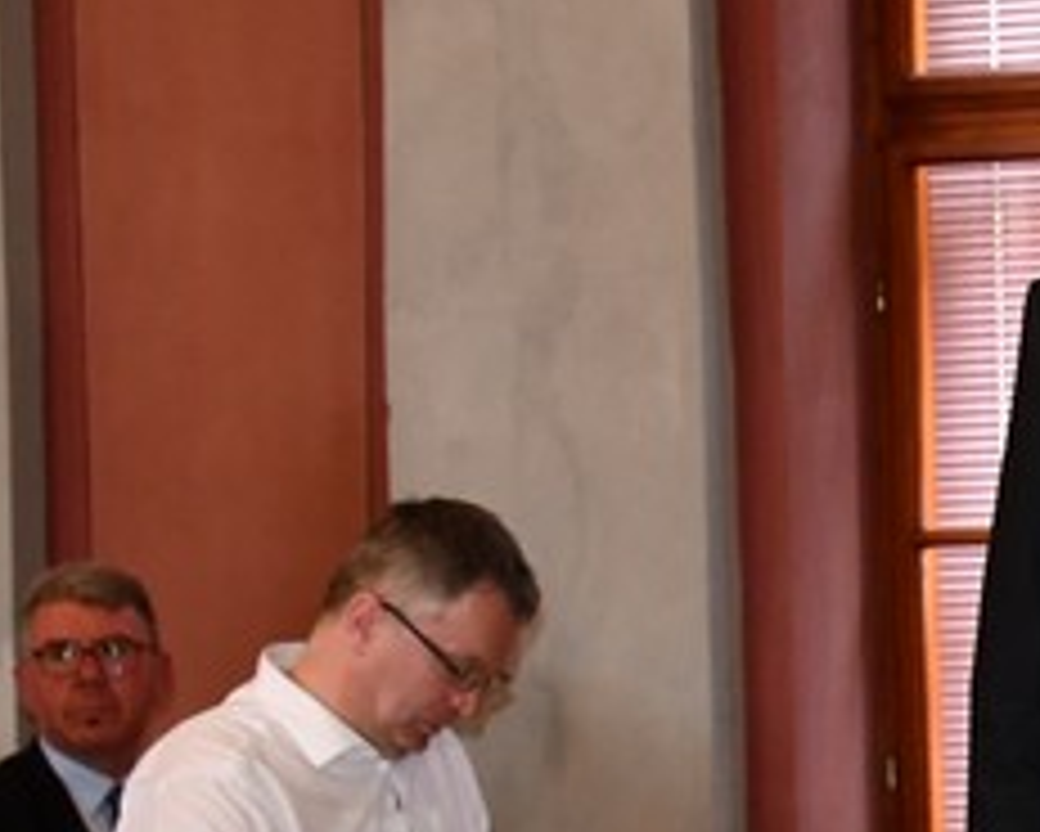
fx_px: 3849
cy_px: 501
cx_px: 1648
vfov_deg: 12.3
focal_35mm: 125
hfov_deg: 14.2
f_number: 3.5
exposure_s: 1/60
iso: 900
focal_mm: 20
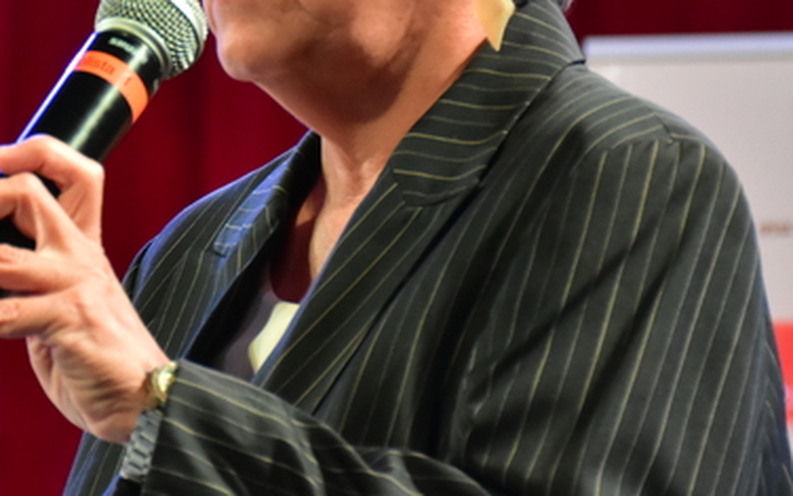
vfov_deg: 4.8
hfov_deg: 7.6
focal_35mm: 276
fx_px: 5967
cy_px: 41
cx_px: 255
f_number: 5.3
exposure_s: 1/200
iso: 2800
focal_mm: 85
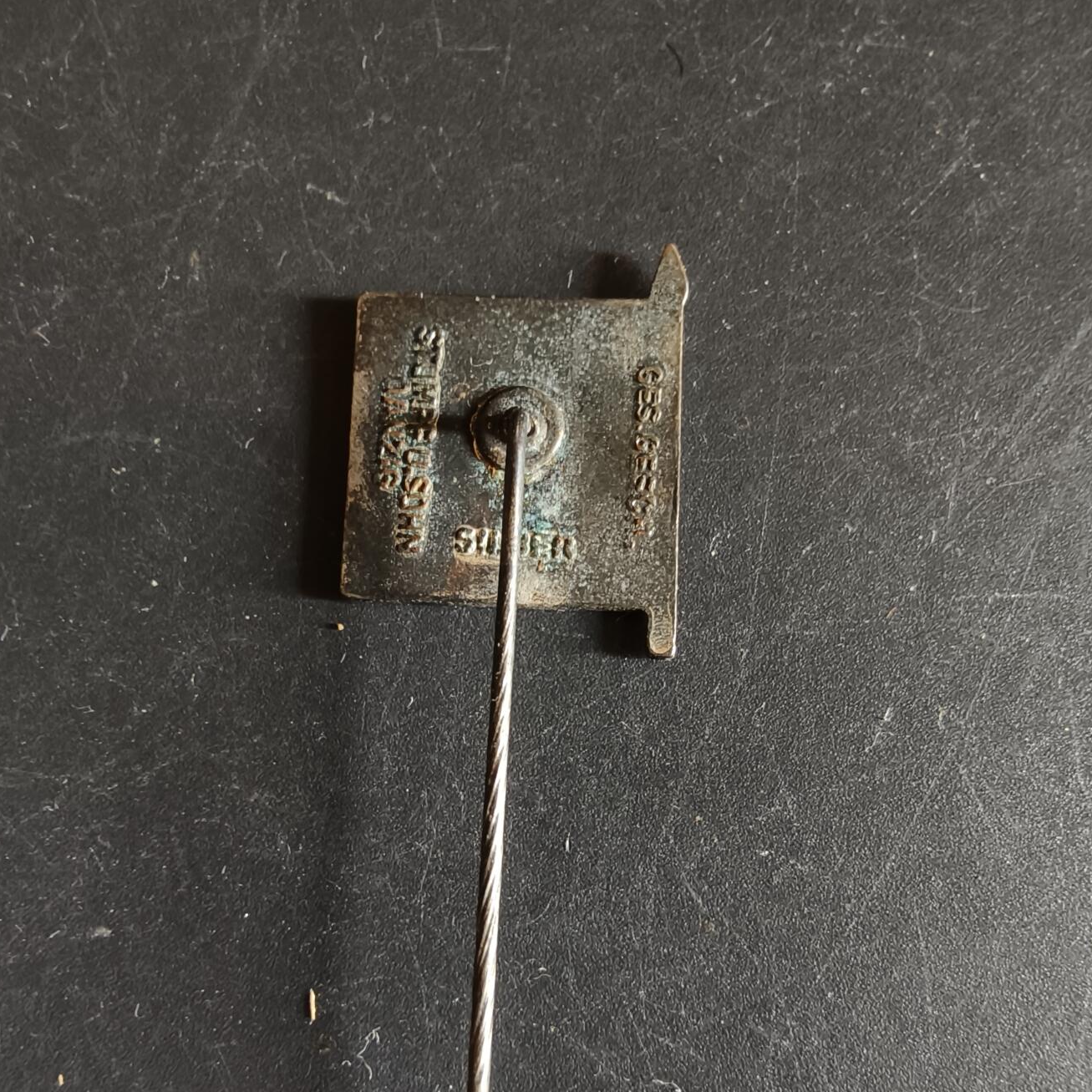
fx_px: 999
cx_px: 554
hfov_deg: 57.3
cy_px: 607
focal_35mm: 28
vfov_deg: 57.2
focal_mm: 2.32
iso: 1600
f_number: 2
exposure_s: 1/33.3
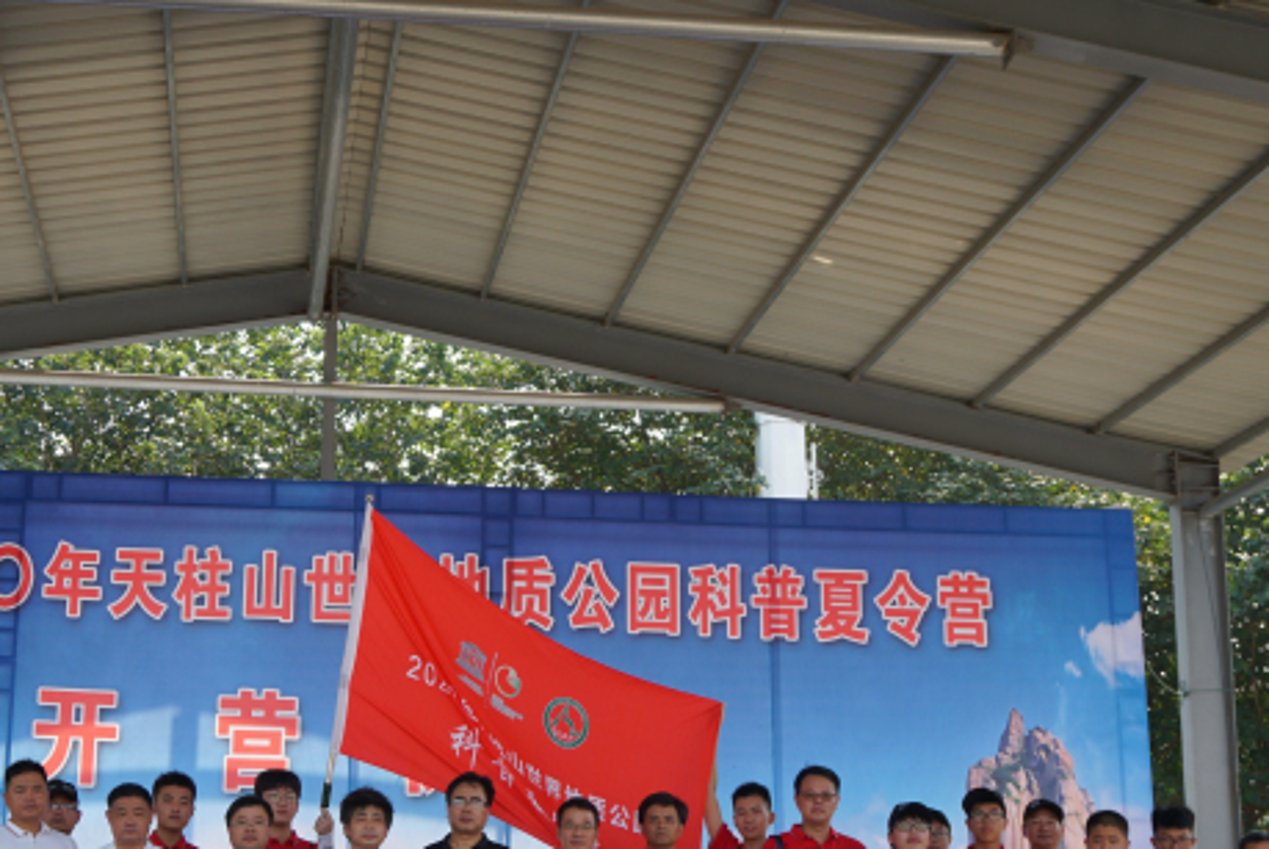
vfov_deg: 24.5
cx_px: 390
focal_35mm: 55
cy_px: 628
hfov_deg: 35.8
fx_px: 1936
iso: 100
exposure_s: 1/250
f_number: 4.5
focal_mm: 21
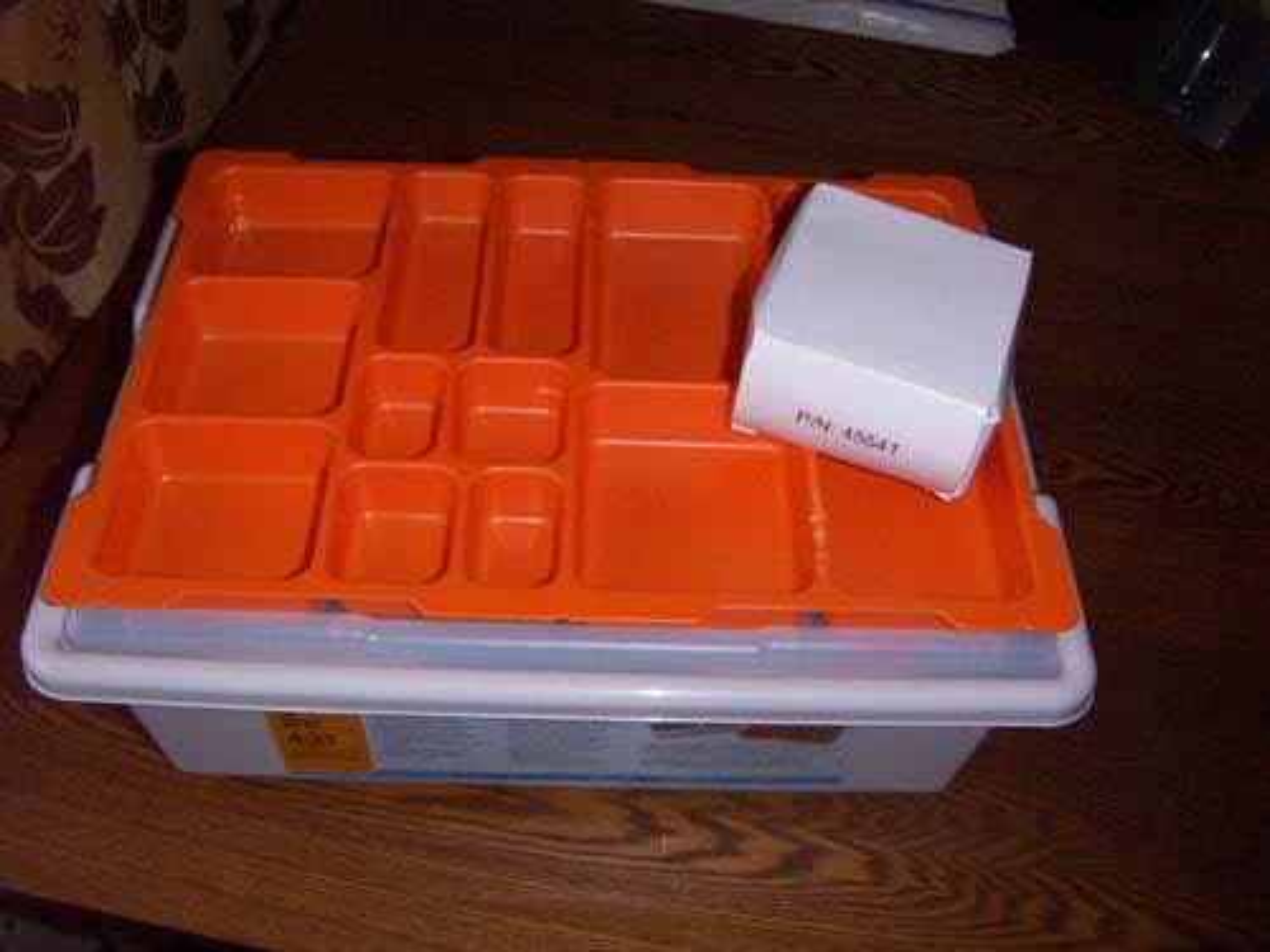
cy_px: 476
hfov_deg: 51.4
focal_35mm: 36
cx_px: 635
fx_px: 1321
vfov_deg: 39.7
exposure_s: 1/50
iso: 200
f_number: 6.7
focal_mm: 4.7
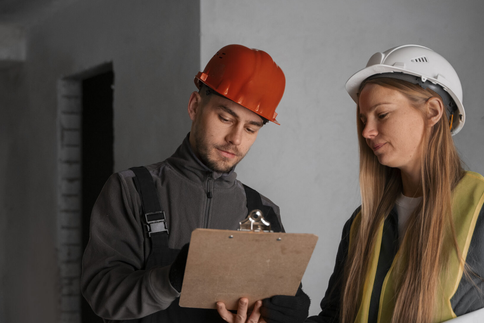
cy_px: 215
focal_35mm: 64
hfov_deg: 31.2
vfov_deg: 21.2
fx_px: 861
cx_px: 175
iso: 1600
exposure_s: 1/320
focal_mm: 41
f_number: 2.8
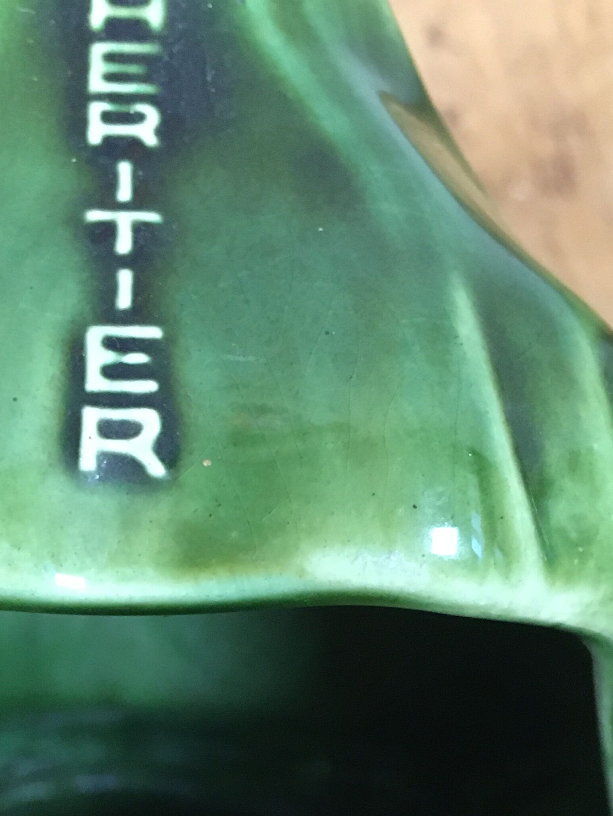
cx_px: 114
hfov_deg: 25.2
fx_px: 1345
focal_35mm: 57
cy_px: 746
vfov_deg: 32.0
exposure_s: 1/17
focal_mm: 4.15
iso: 250
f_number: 2.2
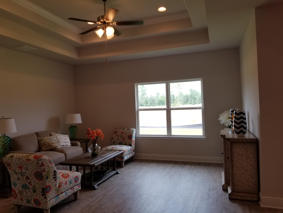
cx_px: 137
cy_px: 104
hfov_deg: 65.3
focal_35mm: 27
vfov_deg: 51.4
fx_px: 221
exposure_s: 1/133
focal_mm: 4.25
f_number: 1.7
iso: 50
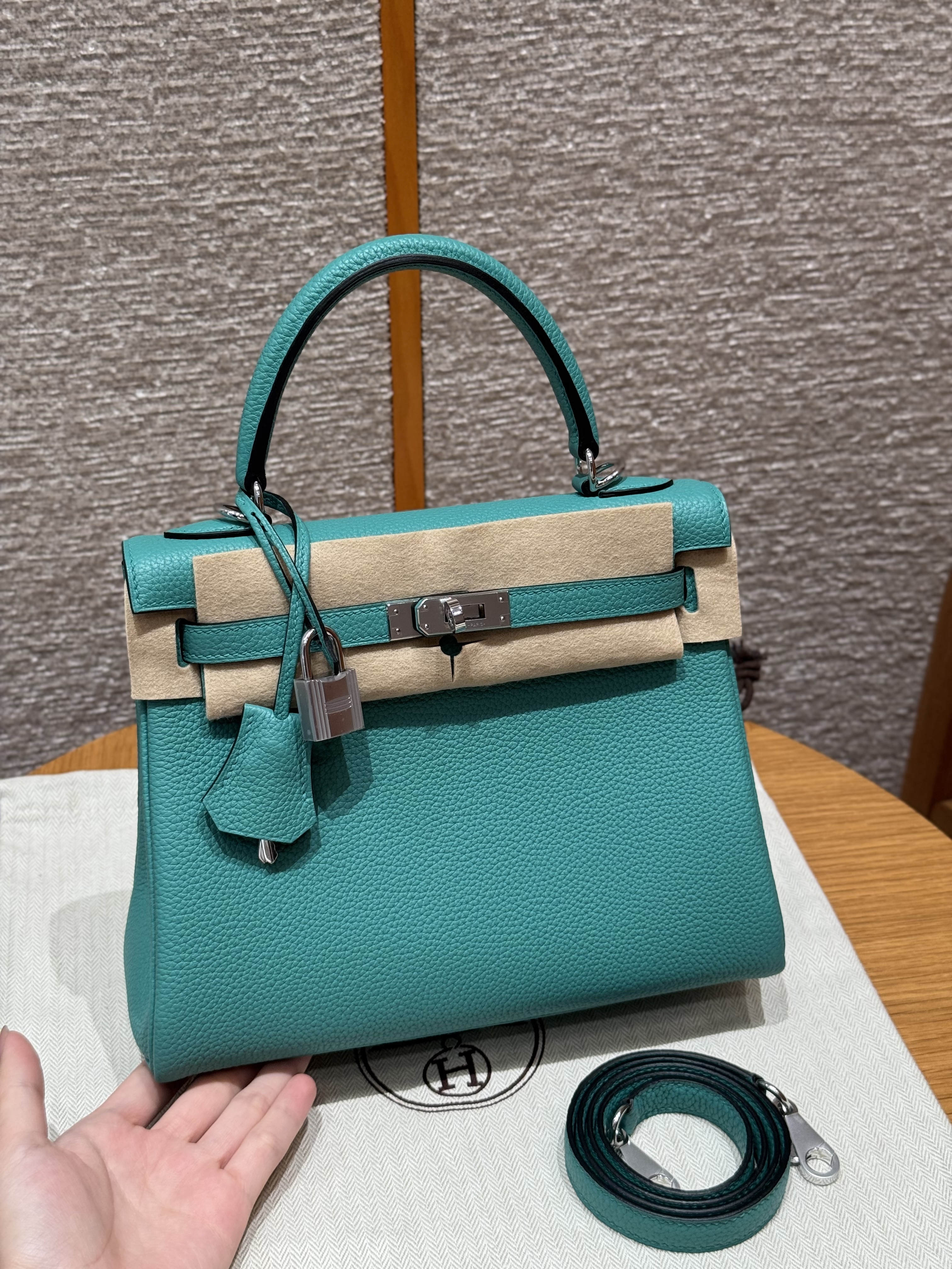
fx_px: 1760
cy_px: 634
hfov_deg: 30.3
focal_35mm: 48
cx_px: 476
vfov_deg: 39.7
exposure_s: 1/87
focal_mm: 6.76
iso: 100
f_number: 1.78
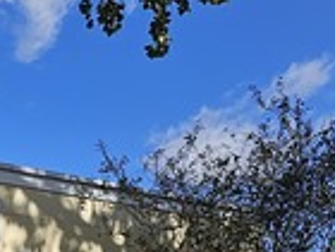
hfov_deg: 17.0
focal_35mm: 105
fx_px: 1016
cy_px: 485
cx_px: -163
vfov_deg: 12.6
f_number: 1.7
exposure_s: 1/1445
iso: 16
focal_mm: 6.3
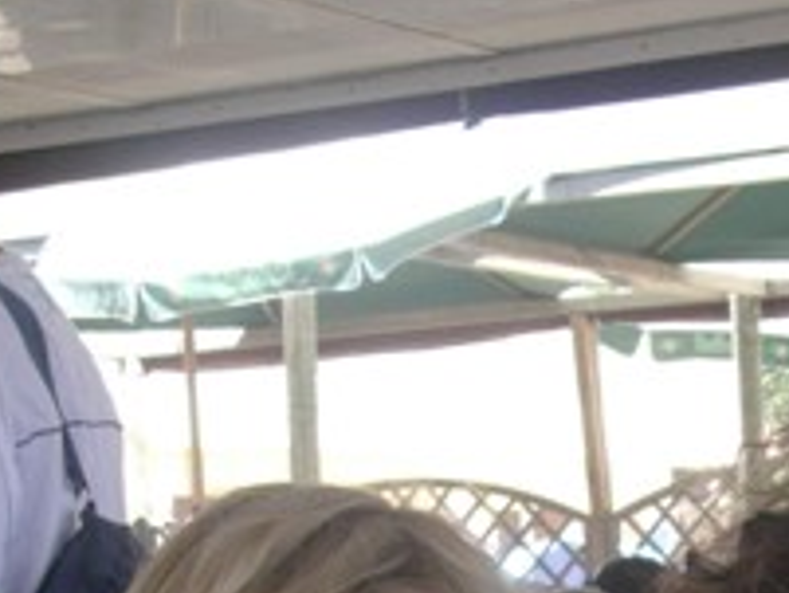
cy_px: 888
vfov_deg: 10.1
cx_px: 758
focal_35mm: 143
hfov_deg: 13.6
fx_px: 3261
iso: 70
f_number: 2.9
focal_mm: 6.7
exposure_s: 1/209
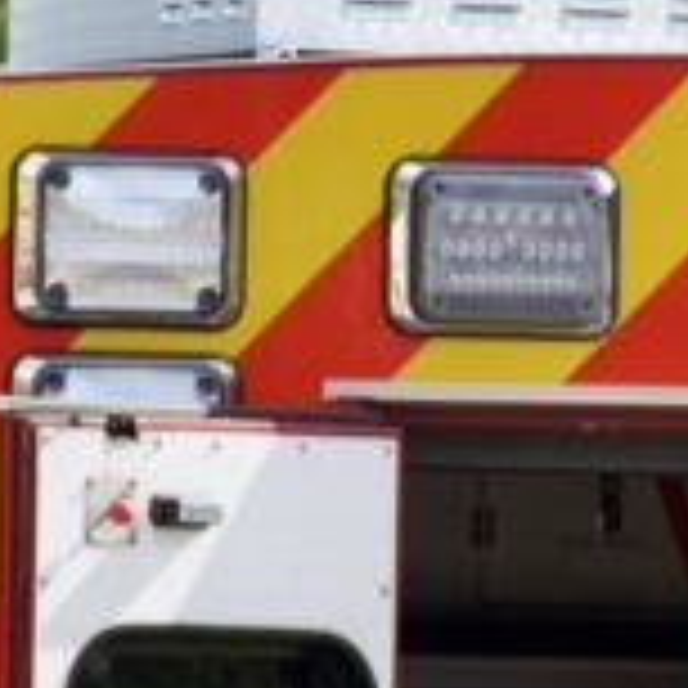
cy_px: 692
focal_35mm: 1500
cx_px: 958
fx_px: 33729
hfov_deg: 1.2
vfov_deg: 1.2
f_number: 5.6
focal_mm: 300
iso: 320
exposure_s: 1/500
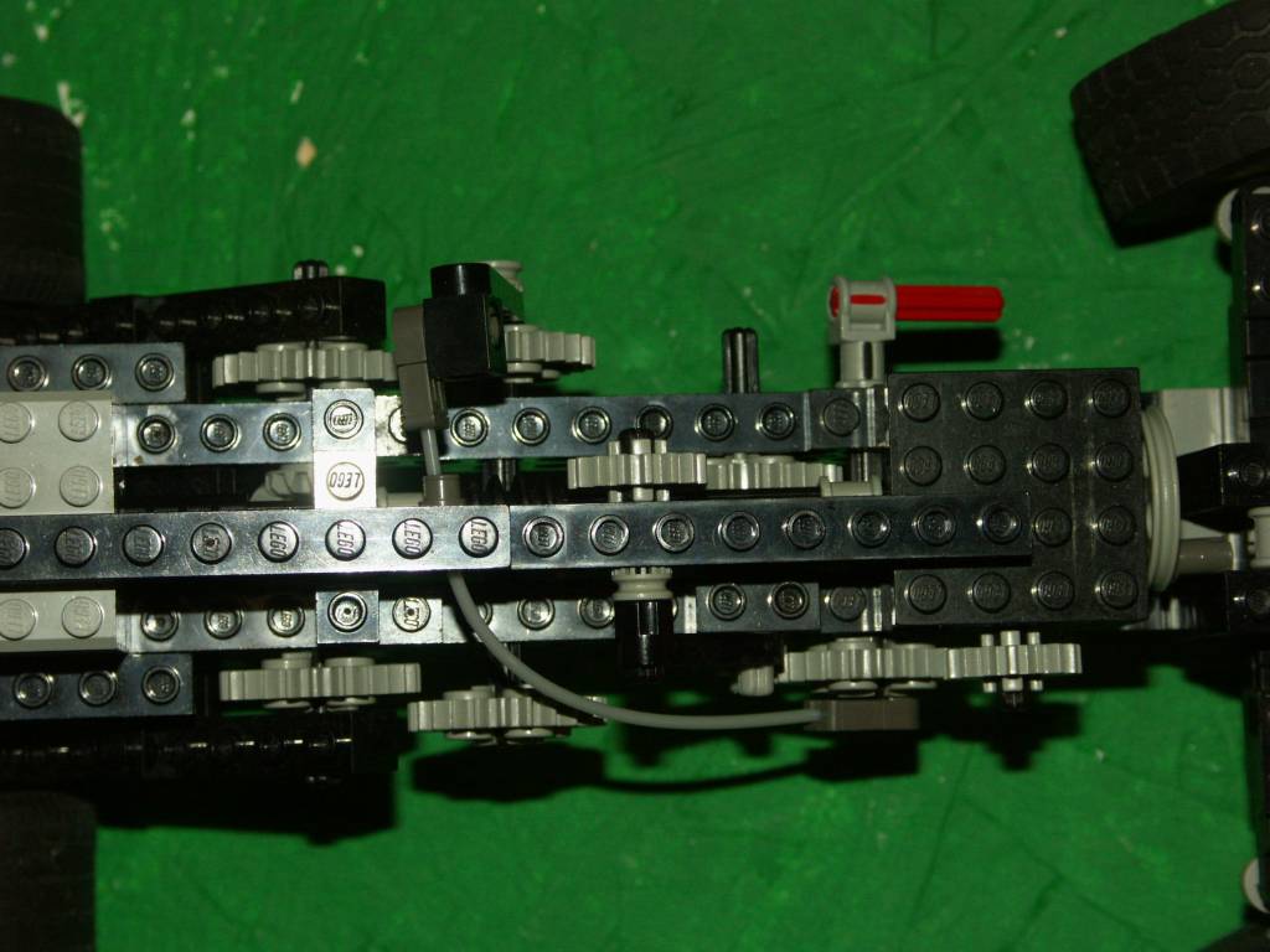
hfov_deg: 17.9
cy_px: 476
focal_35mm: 110
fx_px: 4036
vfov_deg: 13.5
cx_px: 635
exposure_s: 1/100
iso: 200
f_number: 4.5
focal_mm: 28.12
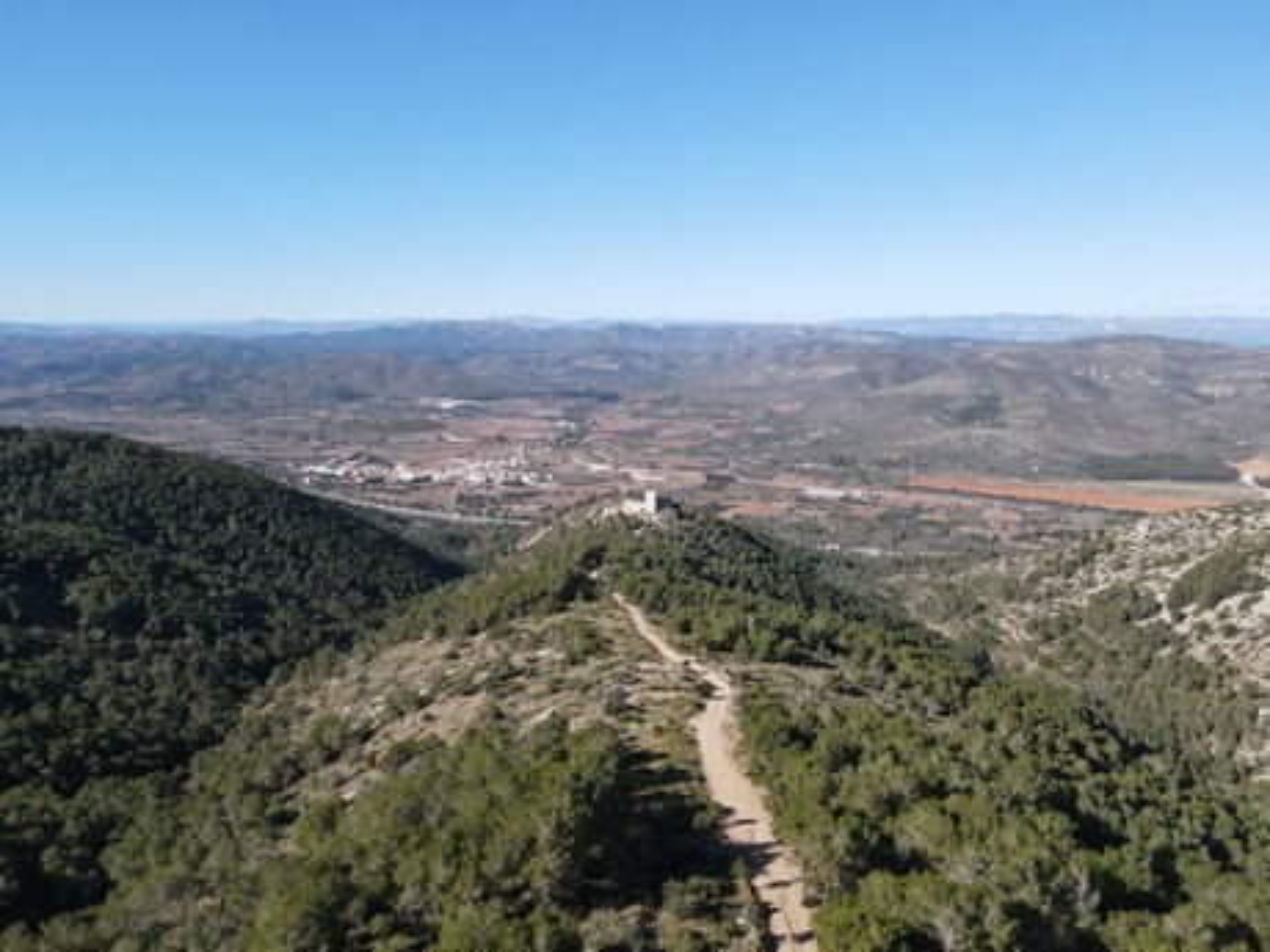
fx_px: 881
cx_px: 635
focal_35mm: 24
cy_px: 476
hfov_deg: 71.6
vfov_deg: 56.8
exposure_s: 1/500
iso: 100
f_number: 2.8
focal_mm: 4.5
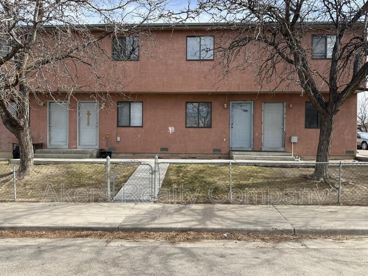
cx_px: 184
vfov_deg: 56.8
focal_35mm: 24
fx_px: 255
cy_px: 138
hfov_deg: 71.6
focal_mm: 6.76
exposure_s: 1/1949
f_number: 1.78
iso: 80
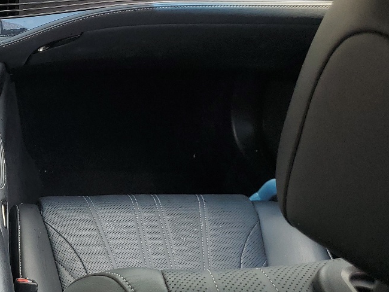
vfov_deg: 22.9
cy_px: 166
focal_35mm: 64
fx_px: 719
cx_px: -50
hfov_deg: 27.4
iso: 50
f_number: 1.5
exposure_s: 1/208
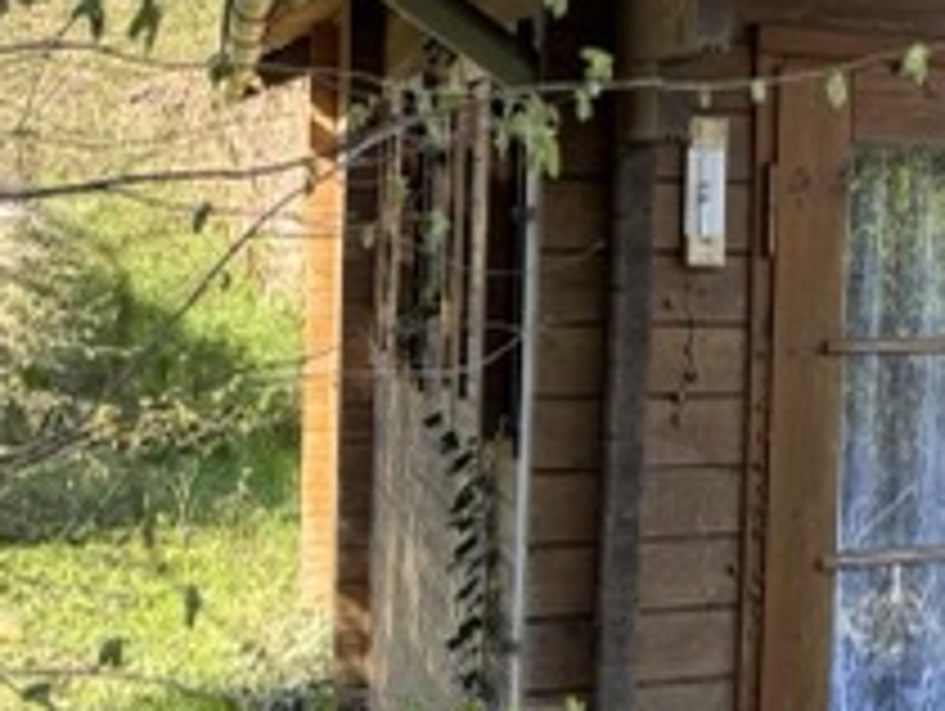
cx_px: 1197
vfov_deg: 20.1
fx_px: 1995
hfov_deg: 23.8
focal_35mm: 73
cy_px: 234
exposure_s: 1/204
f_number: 1.78
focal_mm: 6.76
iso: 64
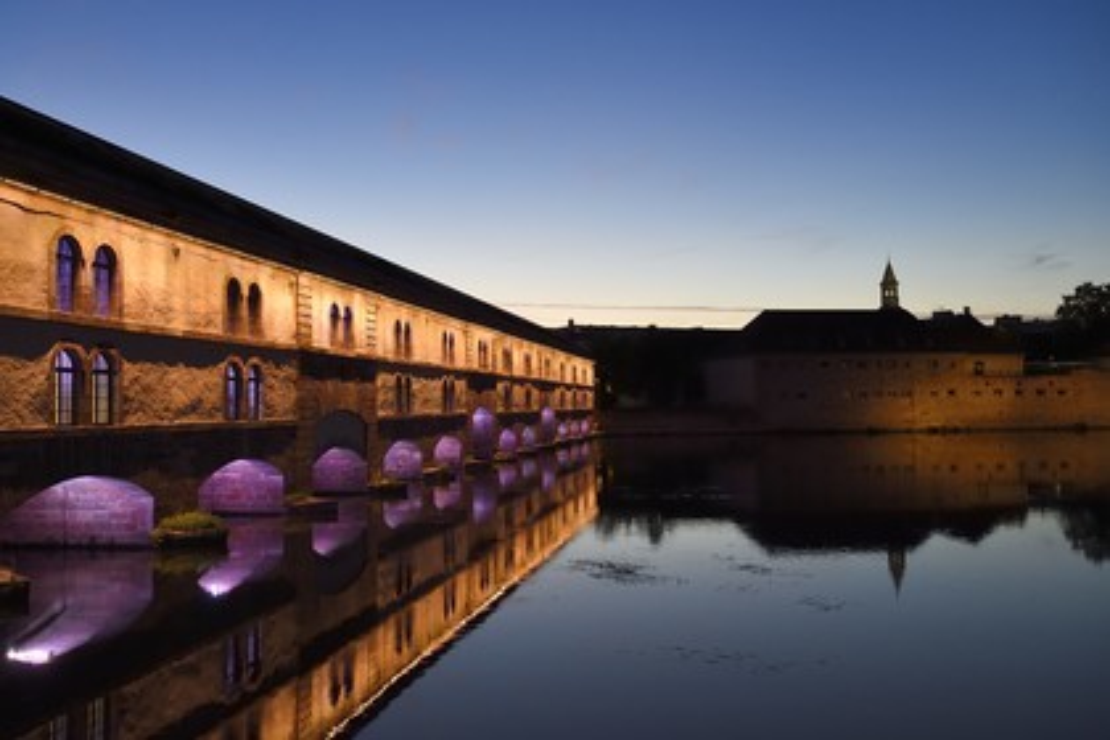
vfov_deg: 41.1
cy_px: 370
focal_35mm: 32
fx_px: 987
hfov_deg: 58.7
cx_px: 555
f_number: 6.3
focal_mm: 32
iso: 1600
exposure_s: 1/10
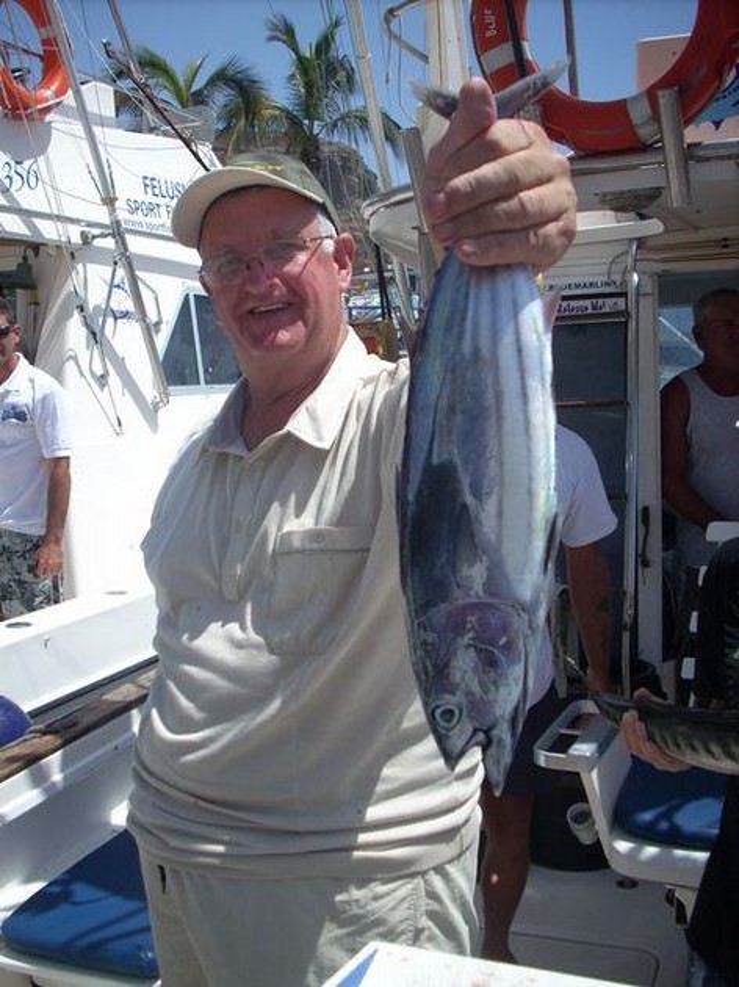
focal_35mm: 37
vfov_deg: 50.2
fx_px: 1054
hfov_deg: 38.6
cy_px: 494
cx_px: 370
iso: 64
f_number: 5.6
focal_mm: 6.2
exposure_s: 1/310
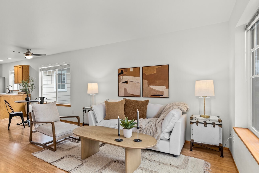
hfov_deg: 79.1
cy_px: 93
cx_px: 91
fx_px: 151
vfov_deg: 59.4
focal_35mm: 21
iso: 320
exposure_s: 1/3
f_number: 9
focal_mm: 16
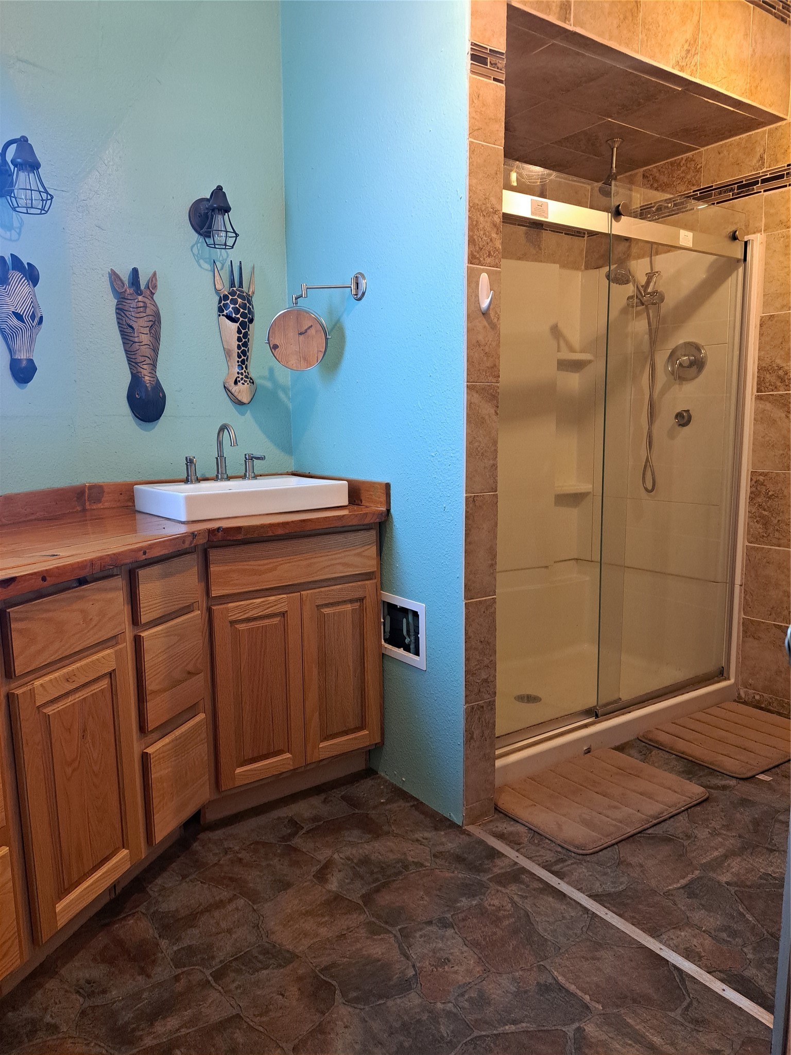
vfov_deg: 71.6
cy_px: 528
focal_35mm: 24
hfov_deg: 56.8
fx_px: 731
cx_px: 396
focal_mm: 5.23
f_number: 1.8
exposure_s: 1/40
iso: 320
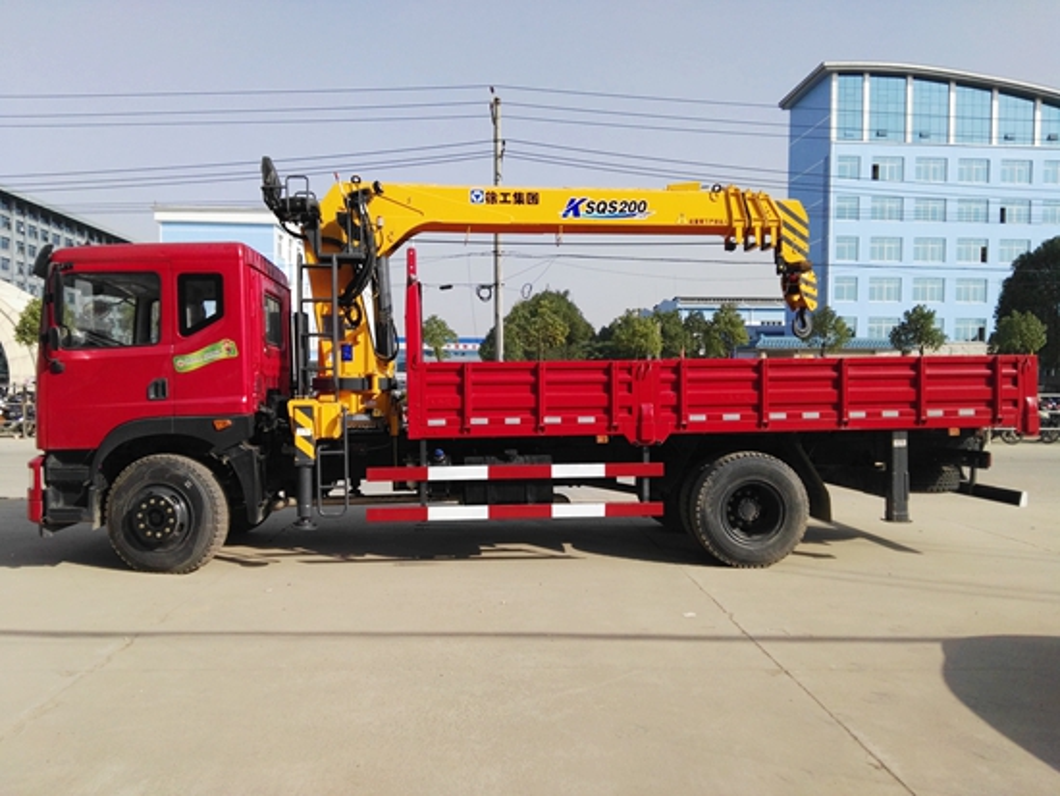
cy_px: 398
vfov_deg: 49.8
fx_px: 858
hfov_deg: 63.4
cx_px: 530
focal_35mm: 28
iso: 64
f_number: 2
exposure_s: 1/1988
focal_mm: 2.96
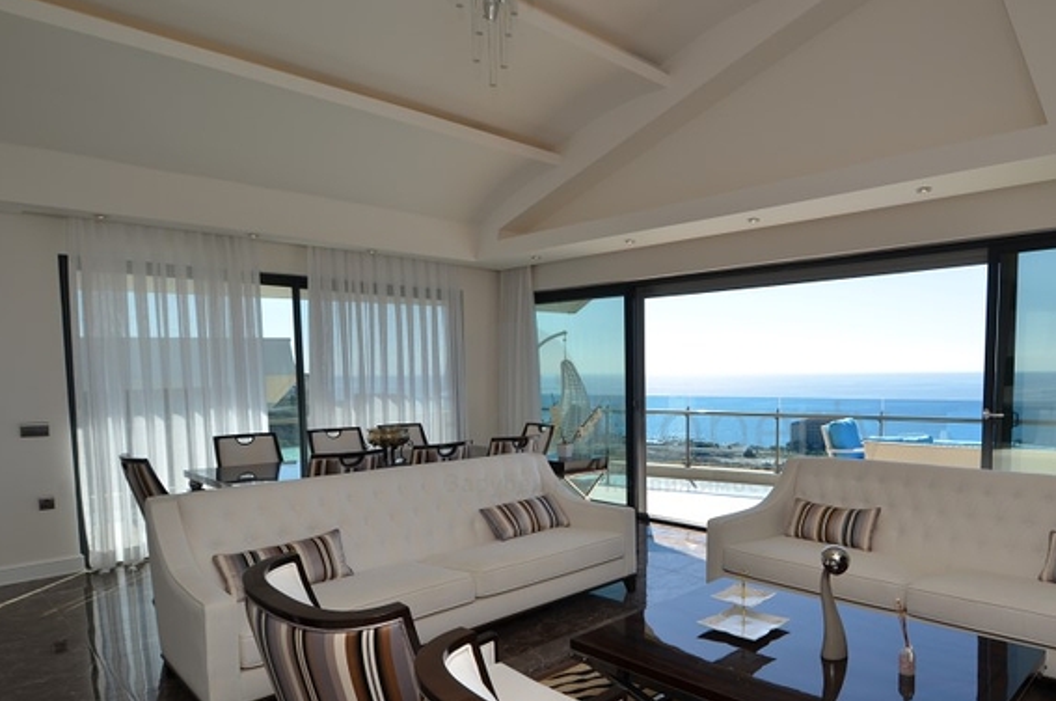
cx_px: 666
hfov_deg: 74.8
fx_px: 674
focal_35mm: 23
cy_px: 412
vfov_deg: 54.6
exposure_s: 1/250
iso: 100
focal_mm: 12
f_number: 8
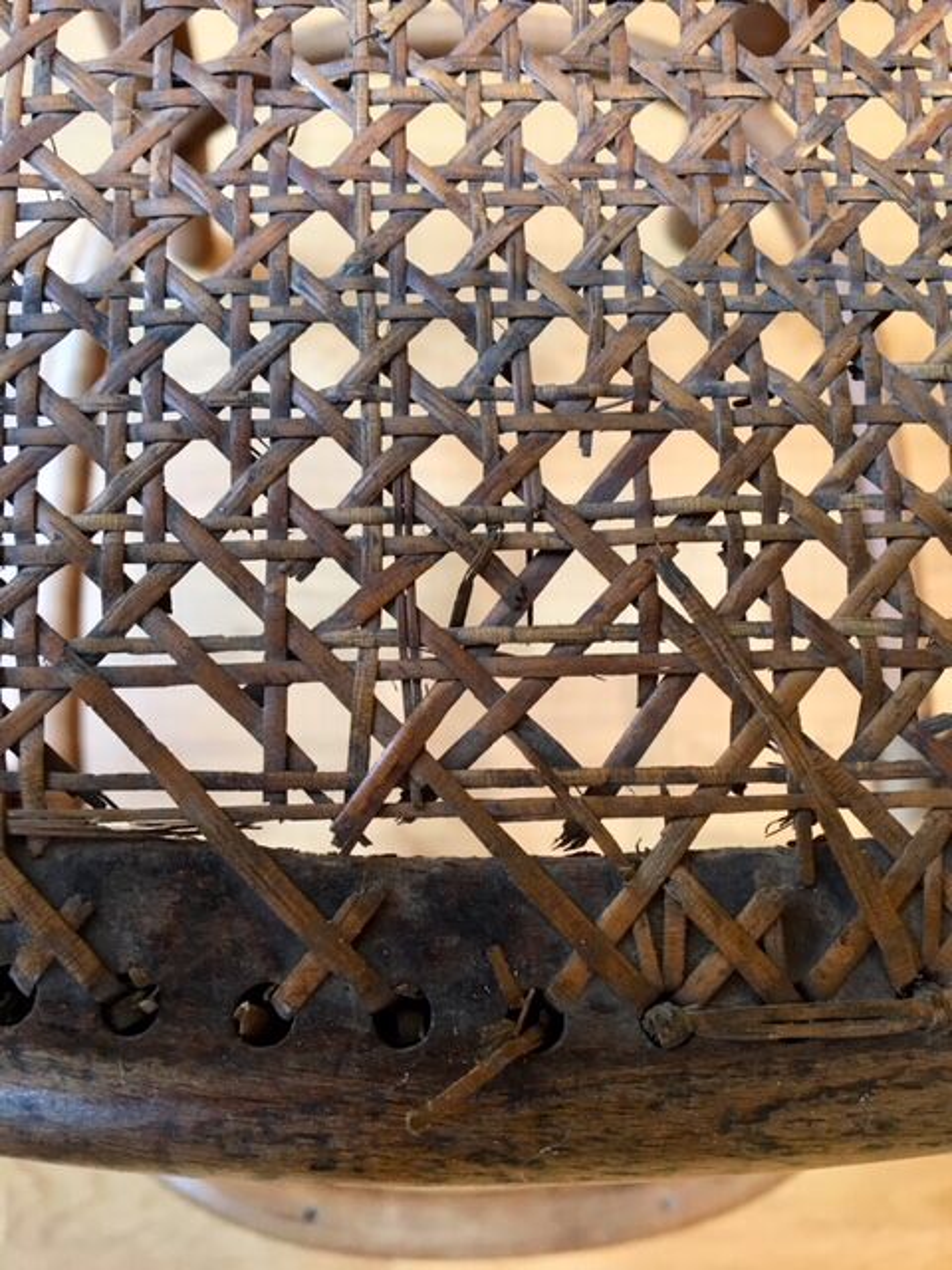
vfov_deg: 61.7
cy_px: 635
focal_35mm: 29
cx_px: 476
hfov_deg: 48.2
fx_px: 1063
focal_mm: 4.15
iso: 100
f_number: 2.2
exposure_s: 1/33
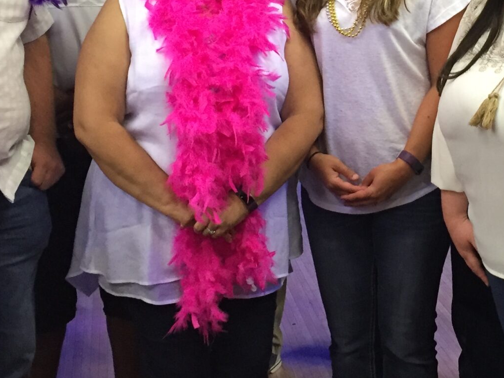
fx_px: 1063
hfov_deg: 26.2
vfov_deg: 19.7
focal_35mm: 73
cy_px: 22
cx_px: 399
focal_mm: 4.15
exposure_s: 1/24
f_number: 2.2
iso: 250
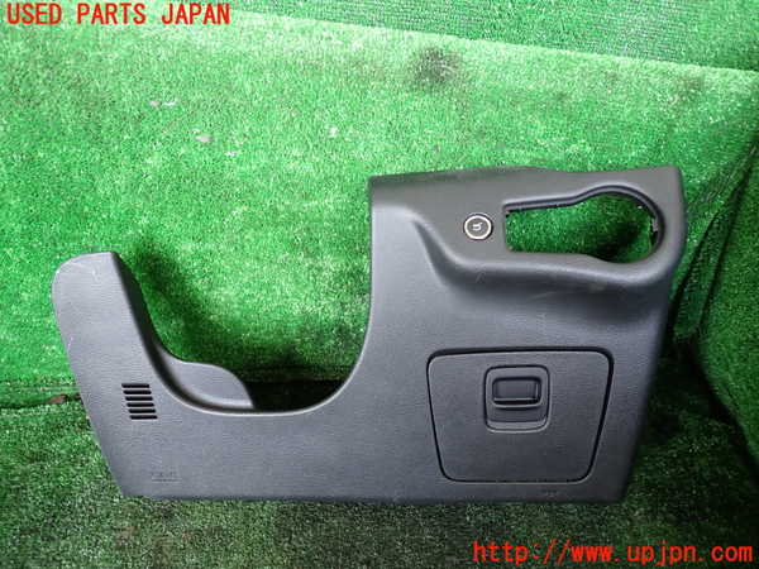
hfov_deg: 69.4
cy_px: 284
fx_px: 548
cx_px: 380
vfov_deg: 54.9
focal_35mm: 25
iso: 200
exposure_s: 1/50
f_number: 2
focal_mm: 4.5
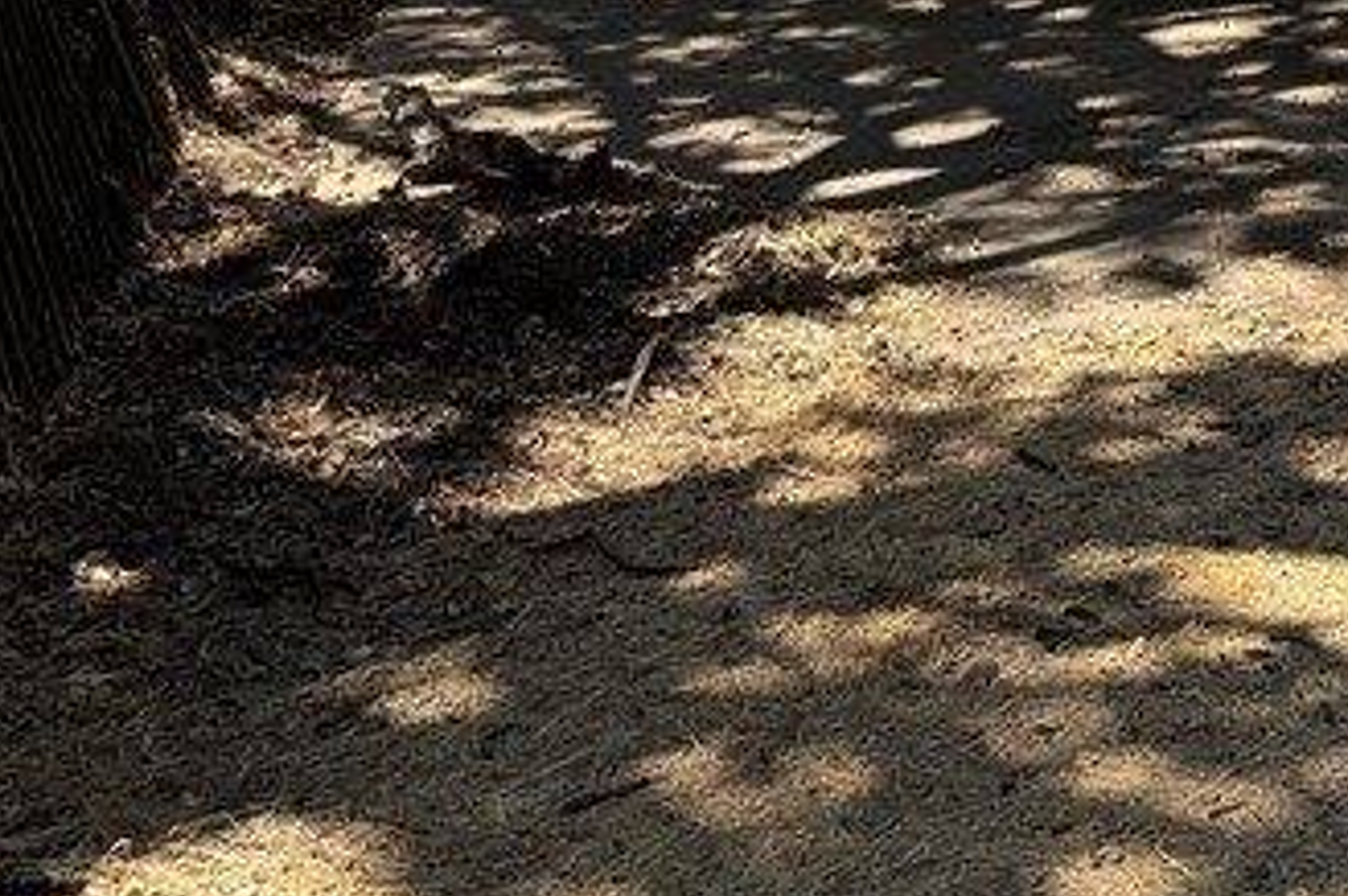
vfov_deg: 15.5
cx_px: 1903
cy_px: -600
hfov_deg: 22.3
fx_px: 2918
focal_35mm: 78
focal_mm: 6.76
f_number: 1.78
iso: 80
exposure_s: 1/2370
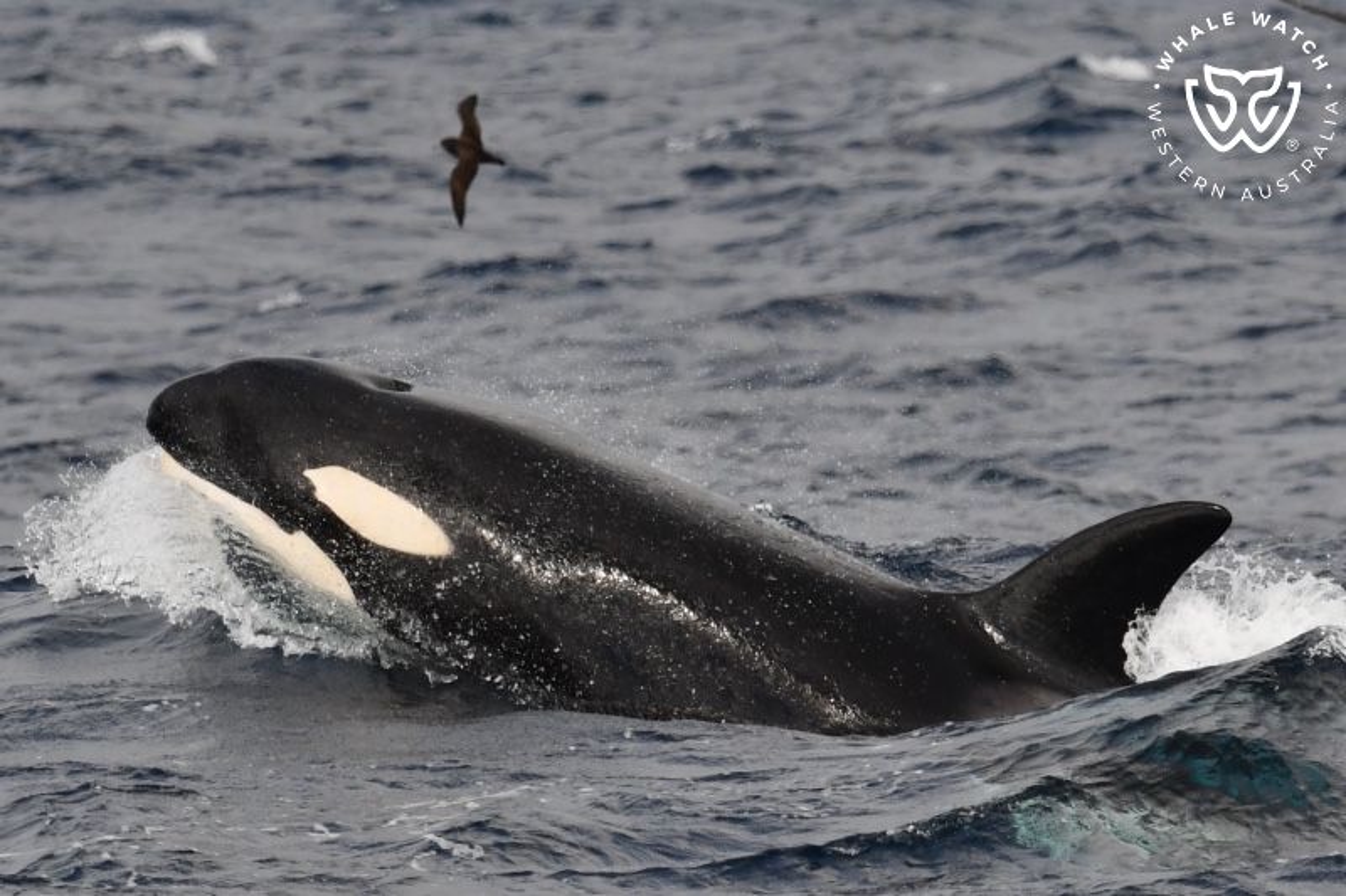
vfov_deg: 2.4
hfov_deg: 3.6
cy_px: 448
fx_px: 21306
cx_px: 673
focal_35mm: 570
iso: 400
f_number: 6.3
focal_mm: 380
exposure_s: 1/1600
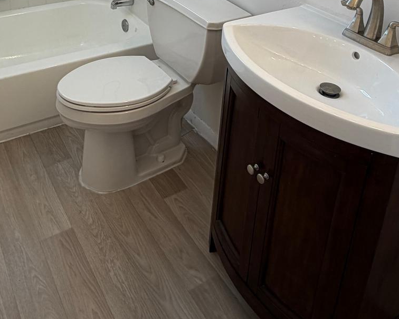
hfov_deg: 48.8
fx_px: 437
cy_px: -7
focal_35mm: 37
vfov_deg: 35.8
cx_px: 164
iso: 80
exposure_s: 1/120
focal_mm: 2.22
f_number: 2.2
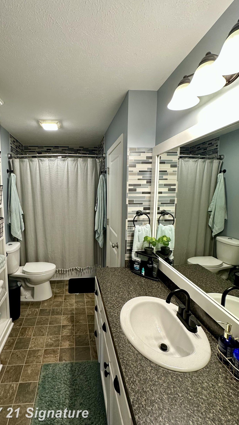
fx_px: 180
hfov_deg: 65.8
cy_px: 212
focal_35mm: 16
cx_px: 86
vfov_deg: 99.4
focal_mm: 2.22
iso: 160
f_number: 2.2
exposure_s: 1/60
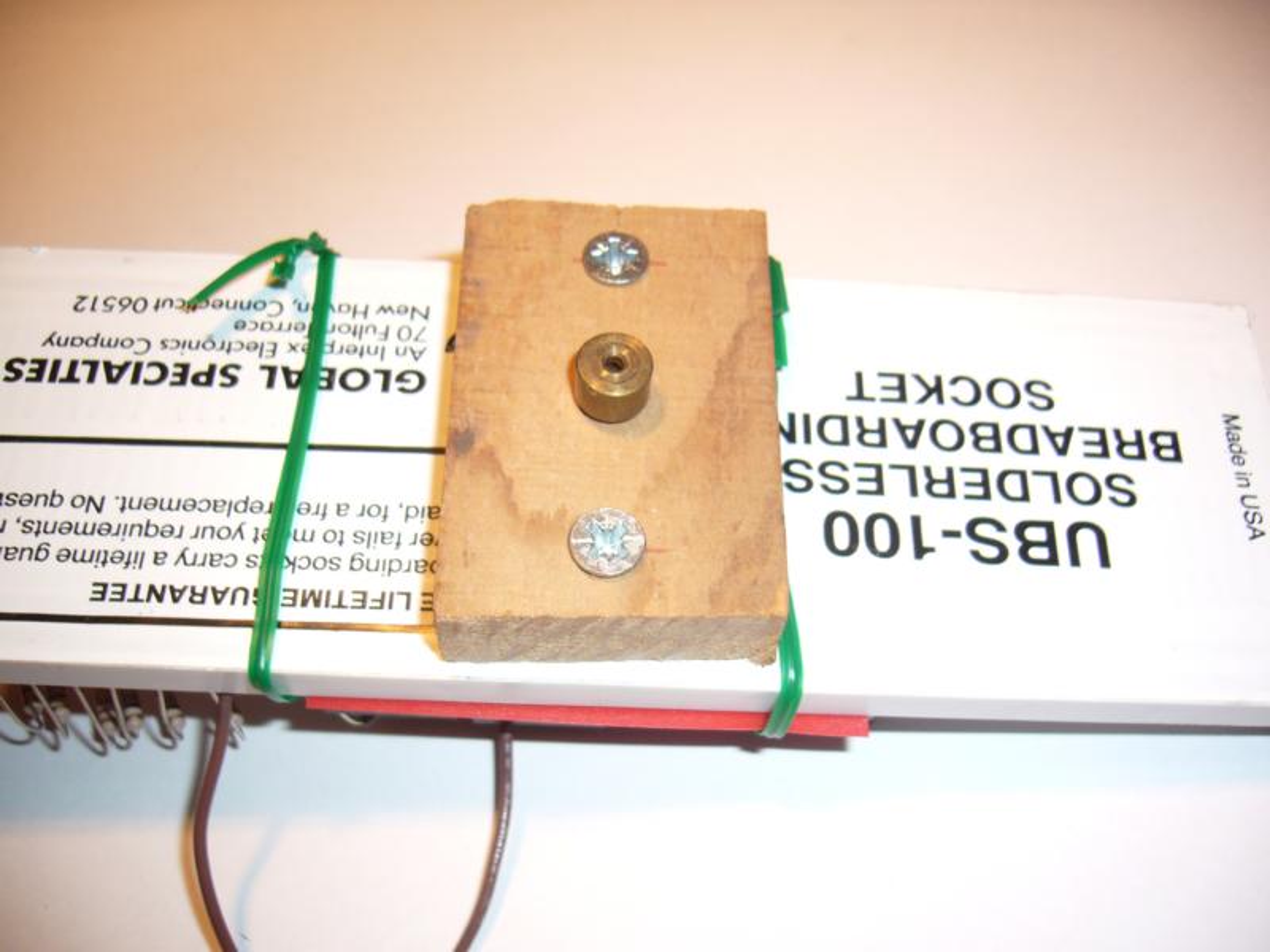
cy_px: 476
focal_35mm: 35
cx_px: 635
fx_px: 1284
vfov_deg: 40.7
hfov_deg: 52.6
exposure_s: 1/80
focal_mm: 5.8
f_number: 2.8
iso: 100
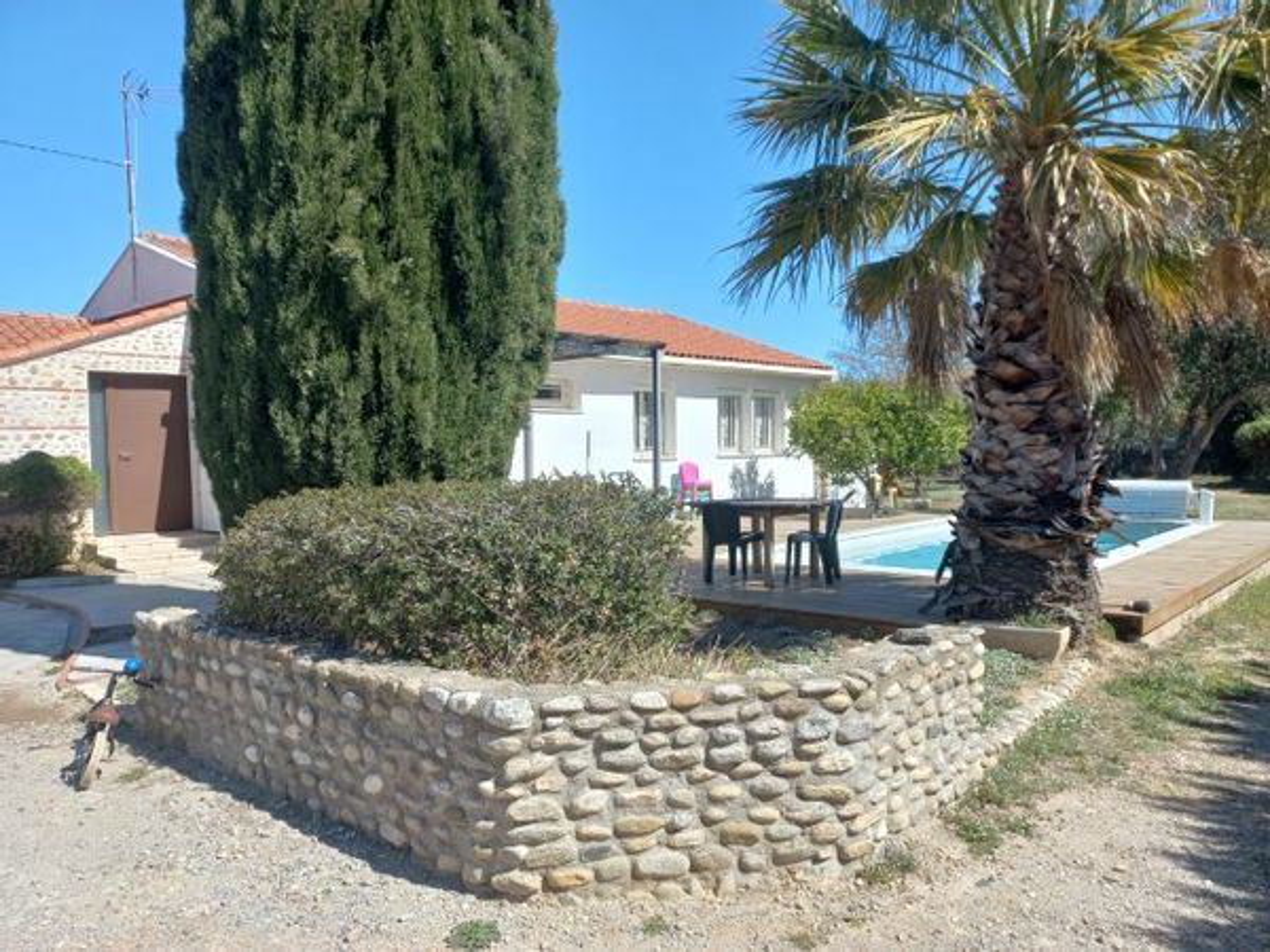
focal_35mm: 25
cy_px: 476
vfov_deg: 54.9
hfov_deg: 69.4
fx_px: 917
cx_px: 635
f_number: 1.8
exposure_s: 1/489
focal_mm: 4.6
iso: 25
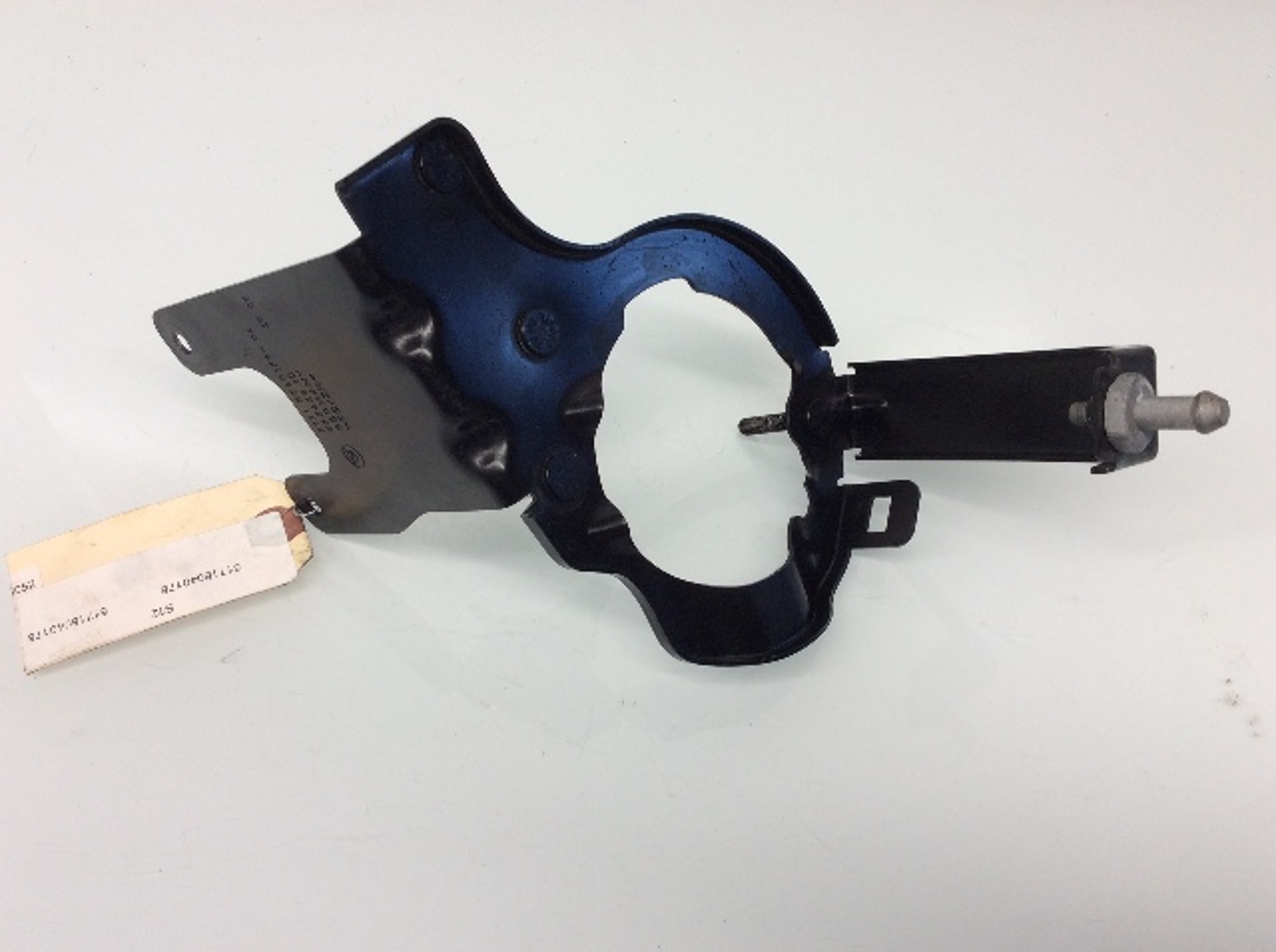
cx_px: 638
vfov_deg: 44.1
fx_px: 1178
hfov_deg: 56.9
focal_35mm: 32
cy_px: 476
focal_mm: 3.3
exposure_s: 1/60
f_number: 2.4
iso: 40
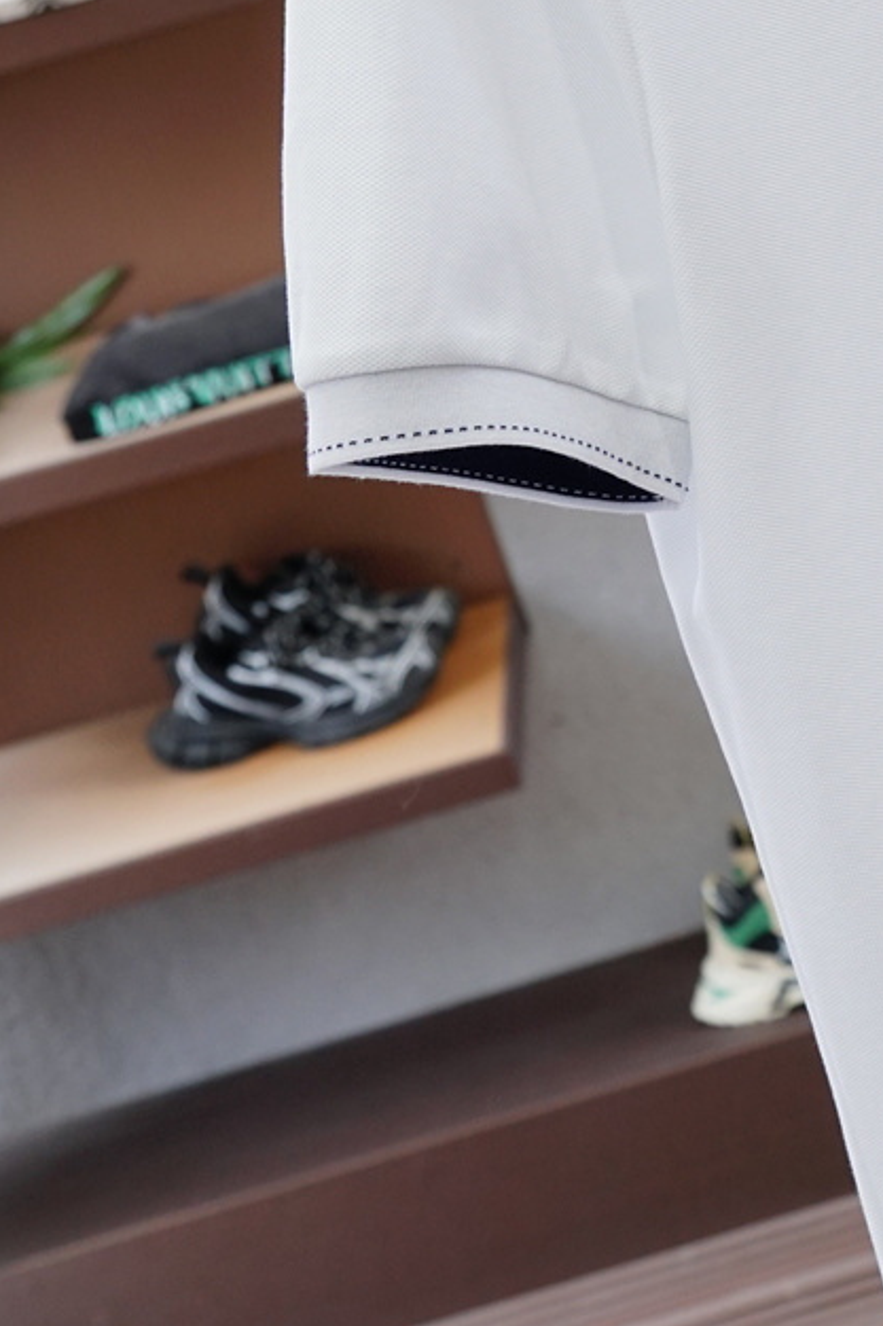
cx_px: 1071
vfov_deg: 20.2
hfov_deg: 13.2
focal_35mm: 101
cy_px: 472
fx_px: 3718
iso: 320
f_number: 4
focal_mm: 26
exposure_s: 1/250
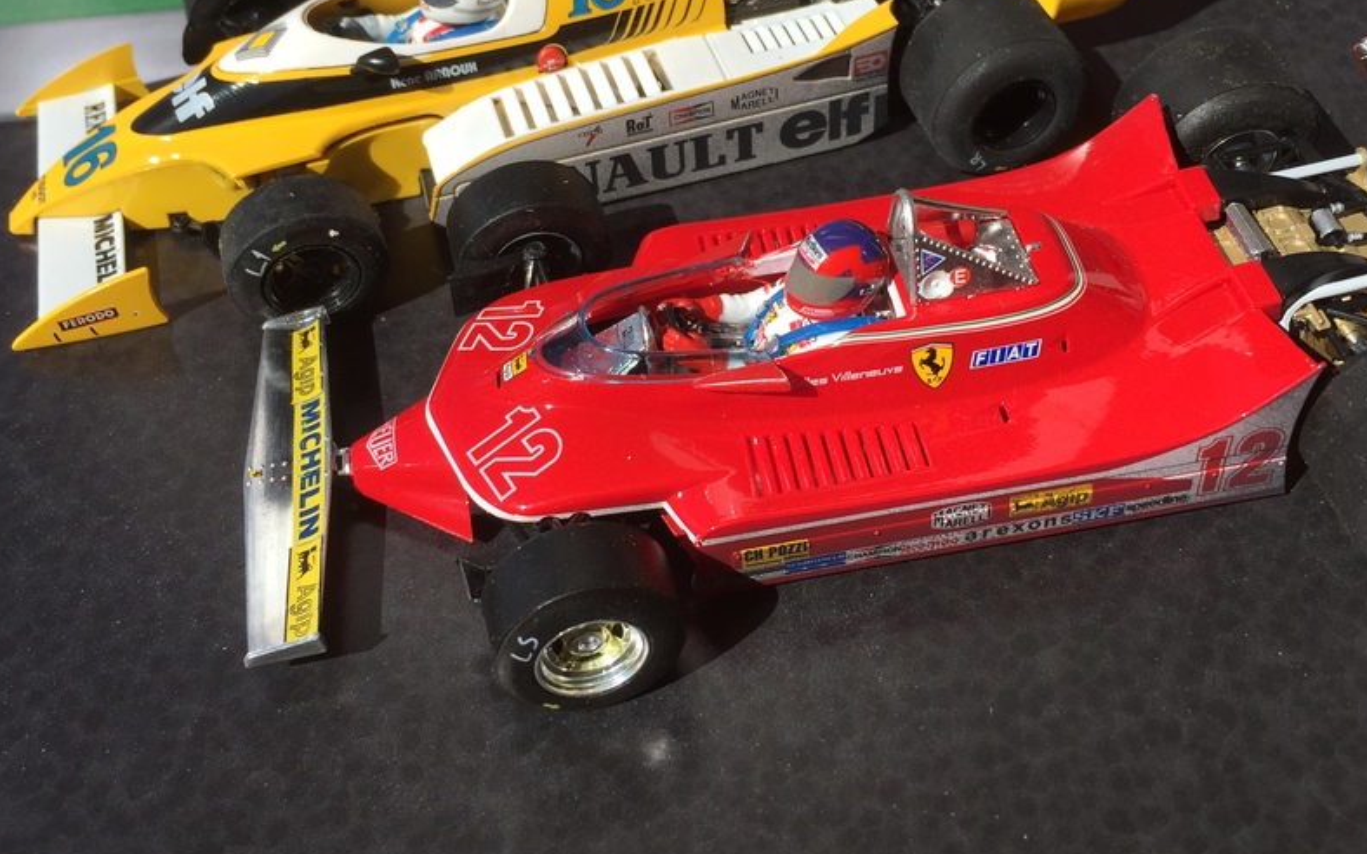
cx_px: 735
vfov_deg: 31.6
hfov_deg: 49.2
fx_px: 1490
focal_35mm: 40
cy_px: 255
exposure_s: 1/2639
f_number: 2.2
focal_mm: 4.15
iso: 32
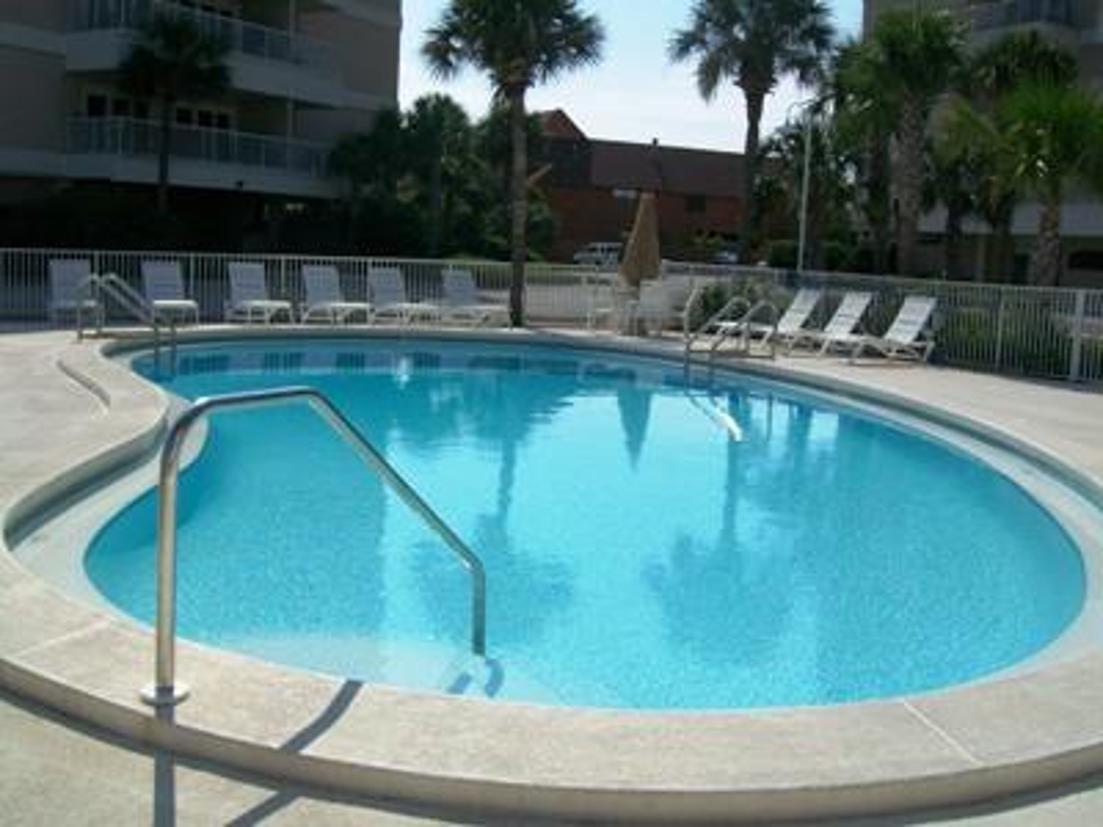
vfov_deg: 39.7
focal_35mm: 36
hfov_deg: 51.4
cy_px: 414
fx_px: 1147
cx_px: 552
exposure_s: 1/1000
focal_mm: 6
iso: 64
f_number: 4.8
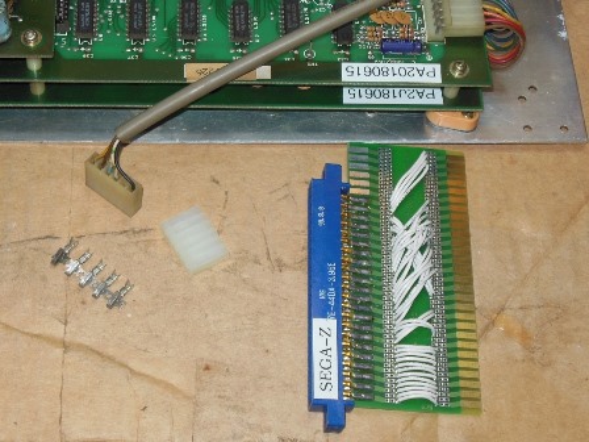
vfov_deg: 29.1
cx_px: 294
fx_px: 851
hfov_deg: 38.2
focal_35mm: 50
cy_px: 221
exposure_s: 1/60
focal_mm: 8.9
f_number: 4
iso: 125
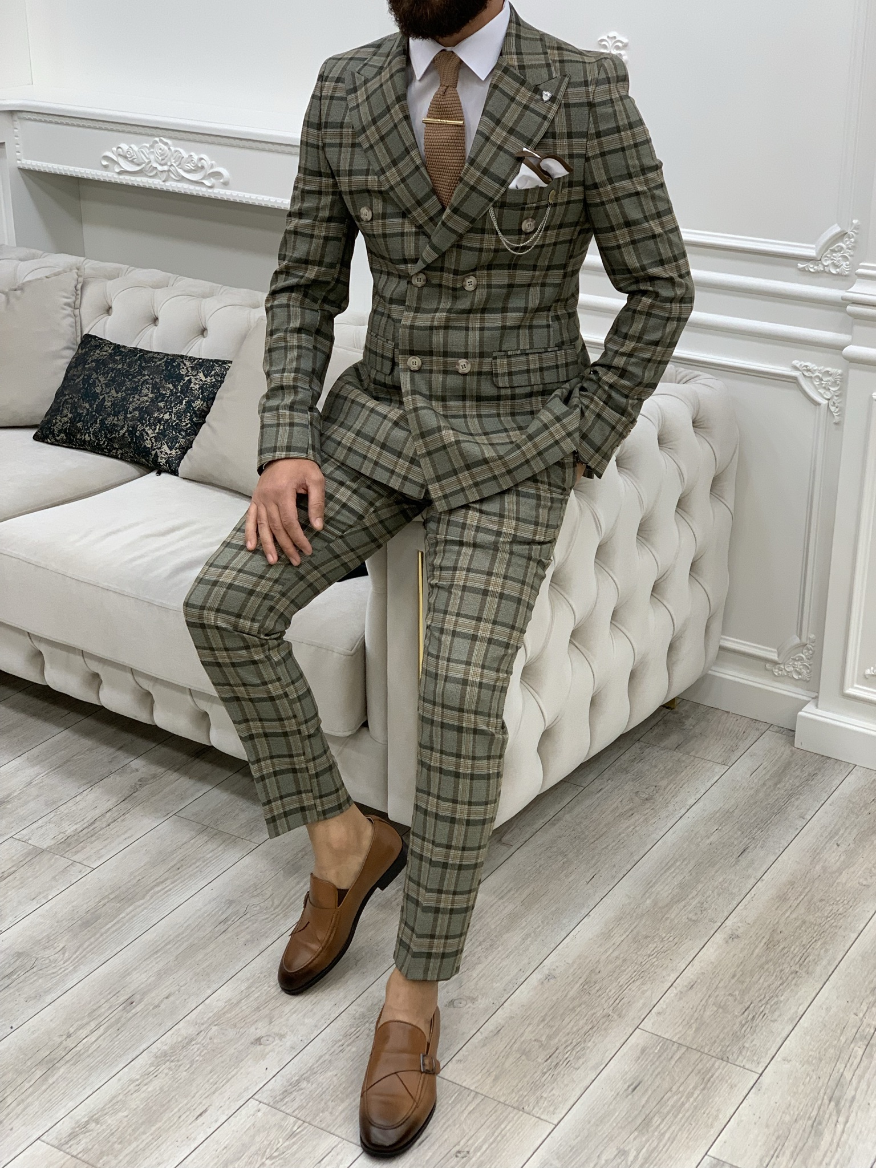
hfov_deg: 28.0
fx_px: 1755
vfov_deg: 36.8
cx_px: 438
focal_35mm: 52
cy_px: 584
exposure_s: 1/122
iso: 100
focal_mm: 6
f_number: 2.4
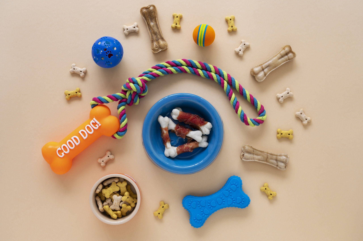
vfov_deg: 29.2
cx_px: 182
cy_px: 120
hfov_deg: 42.8
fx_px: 463
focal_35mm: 46
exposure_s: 1/125
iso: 800
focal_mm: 46
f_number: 5
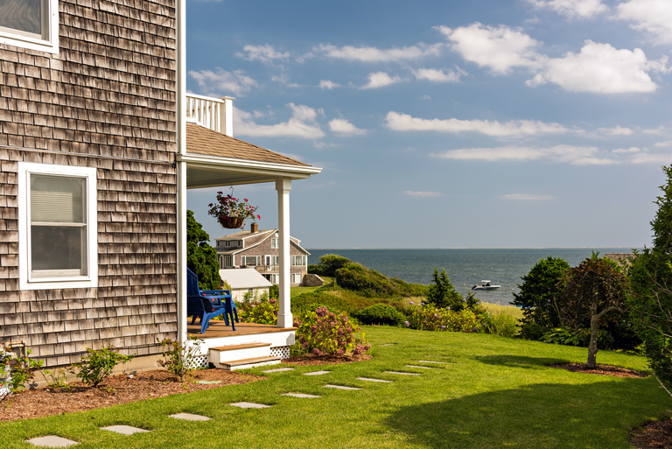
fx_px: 710
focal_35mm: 38
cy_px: 224
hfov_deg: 50.7
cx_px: 336
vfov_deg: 35.1
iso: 160
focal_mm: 38
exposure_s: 1/320
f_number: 5.6
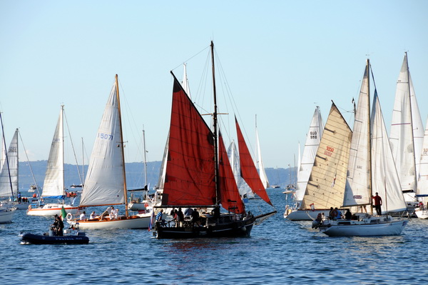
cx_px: 214
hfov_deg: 8.1
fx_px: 3029
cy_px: 142
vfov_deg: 5.4
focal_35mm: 255
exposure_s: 1/320
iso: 200
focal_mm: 170
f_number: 9
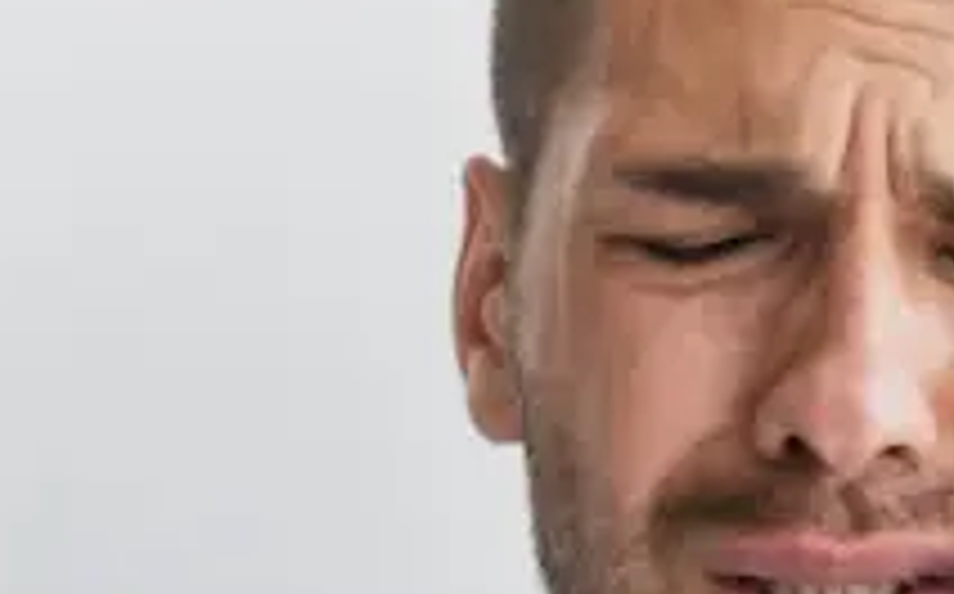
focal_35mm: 185
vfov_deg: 7.0
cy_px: 731
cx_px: 504
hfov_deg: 11.3
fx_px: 4805
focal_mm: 50
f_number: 3.5
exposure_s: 1/640
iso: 400
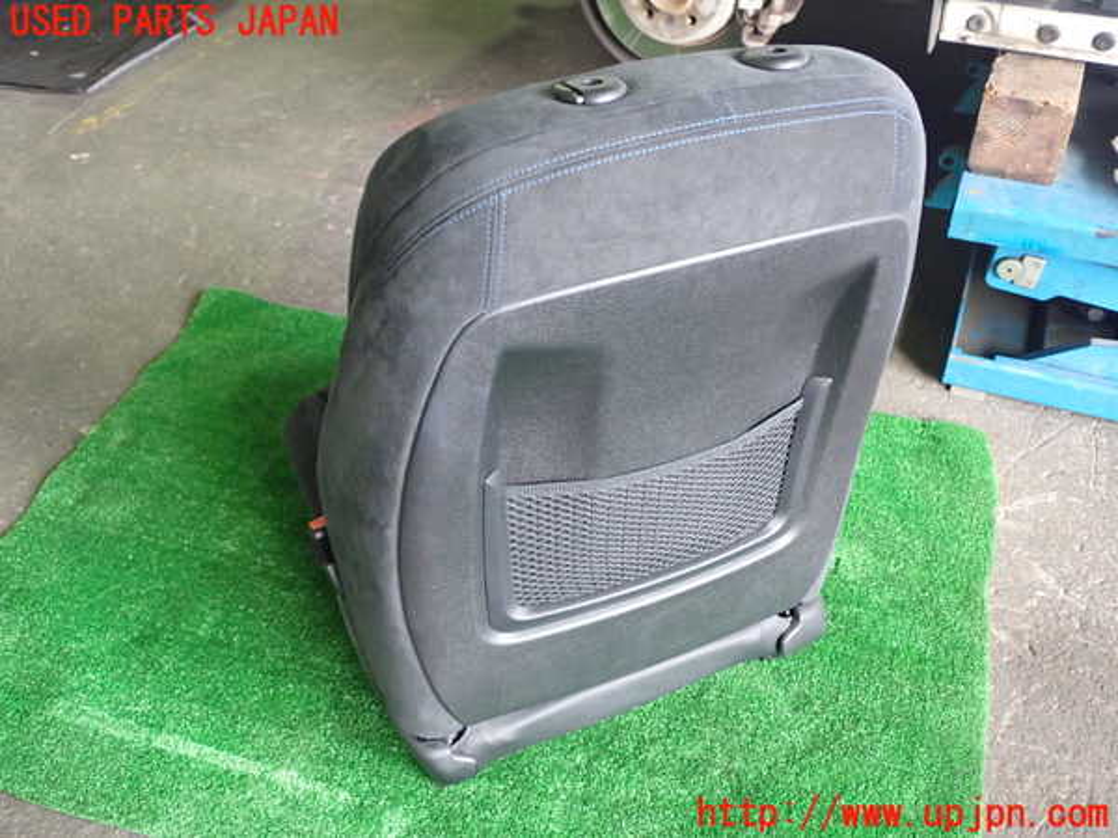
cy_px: 419
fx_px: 1163
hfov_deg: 51.4
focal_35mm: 36
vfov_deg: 39.7
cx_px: 559
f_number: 2.5
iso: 640
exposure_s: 1/40
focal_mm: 6.37
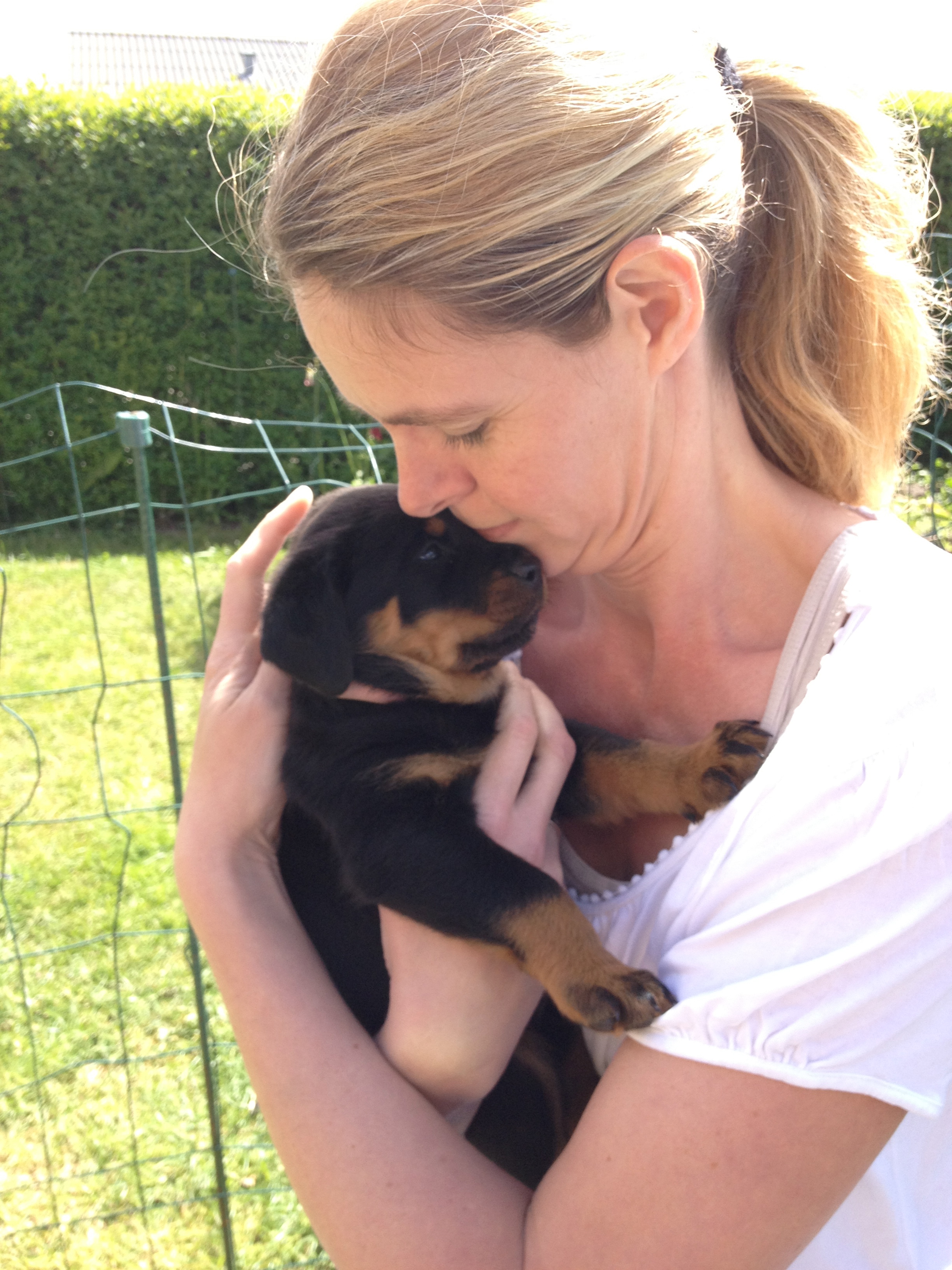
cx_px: 476
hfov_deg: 40.7
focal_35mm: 35
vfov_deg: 52.6
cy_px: 635
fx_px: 1283
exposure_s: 1/351
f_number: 2.4
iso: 64
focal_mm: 4.28
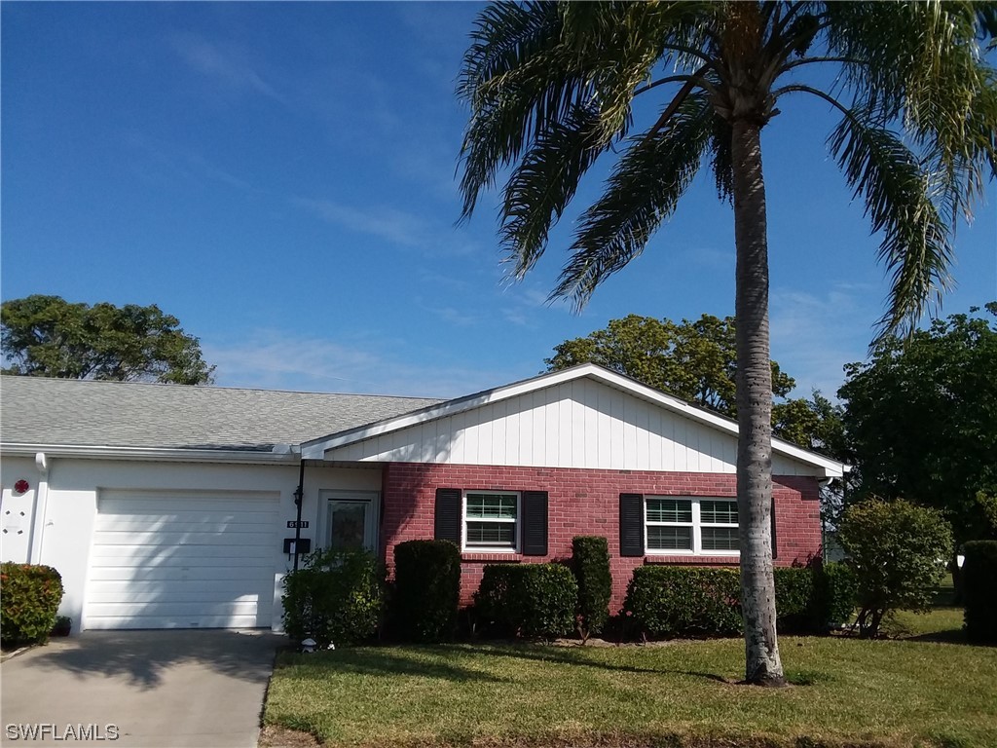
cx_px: 498
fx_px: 835
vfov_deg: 48.2
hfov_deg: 61.7
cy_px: 374
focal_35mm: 29
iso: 40
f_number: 1.9
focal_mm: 2.47
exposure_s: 1/2274
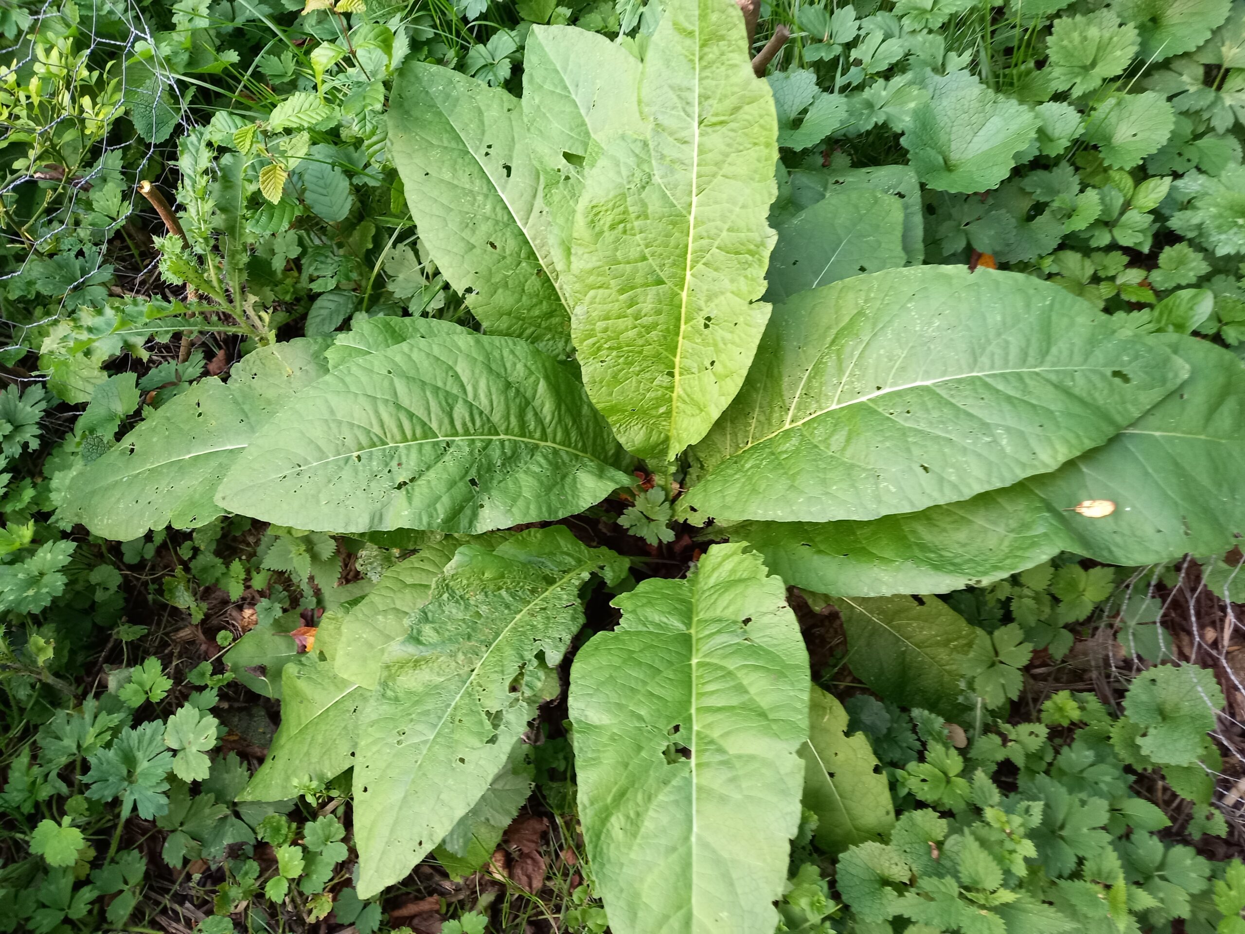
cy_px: 467
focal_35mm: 25
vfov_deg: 54.9
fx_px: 899
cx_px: 622
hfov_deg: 69.4
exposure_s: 1/30
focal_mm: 4.6
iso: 160
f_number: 2
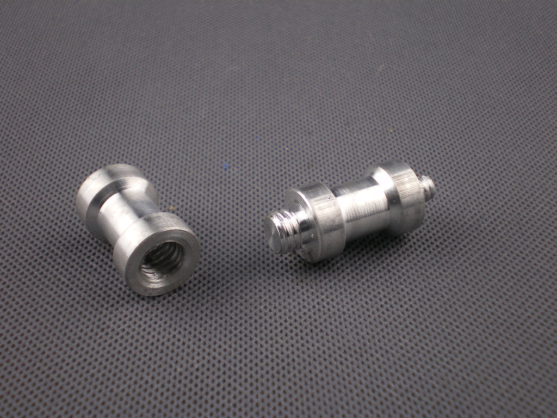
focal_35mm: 56
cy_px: 209
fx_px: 901
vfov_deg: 26.1
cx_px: 278
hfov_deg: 34.3
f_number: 3.9
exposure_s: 1/100
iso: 64
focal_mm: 9.3
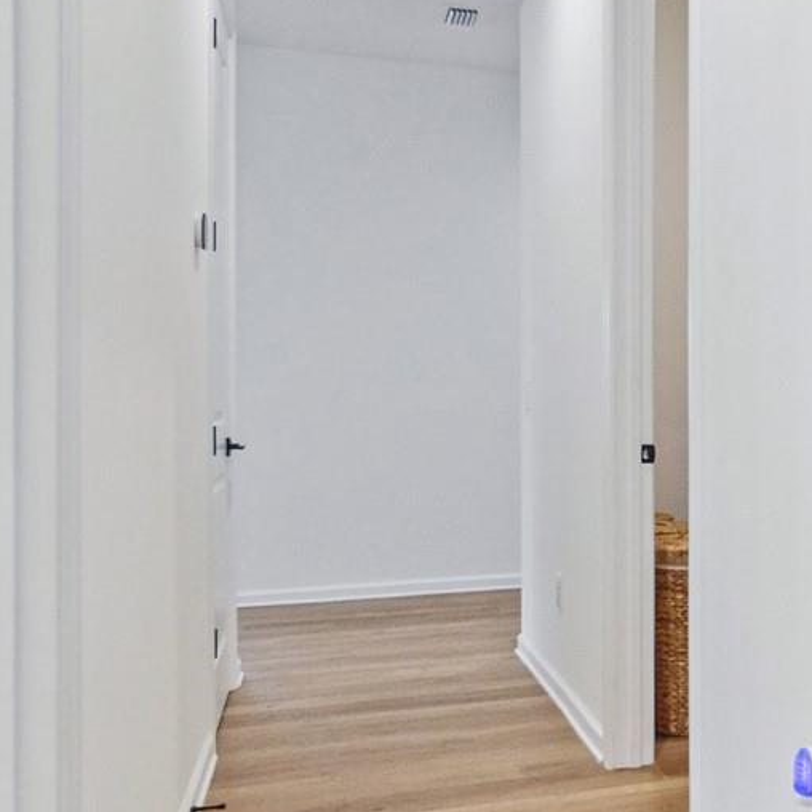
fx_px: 1035
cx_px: 830
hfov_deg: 37.7
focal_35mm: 39
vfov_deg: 42.8
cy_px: 402
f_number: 4
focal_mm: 7
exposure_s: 1/60
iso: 2000
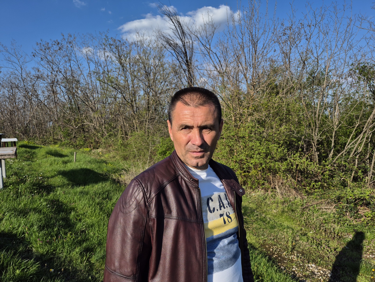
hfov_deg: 73.9
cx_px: 188
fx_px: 249
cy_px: 141
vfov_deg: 58.9
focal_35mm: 23
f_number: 1.8
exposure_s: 1/3600
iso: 25
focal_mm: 5.4
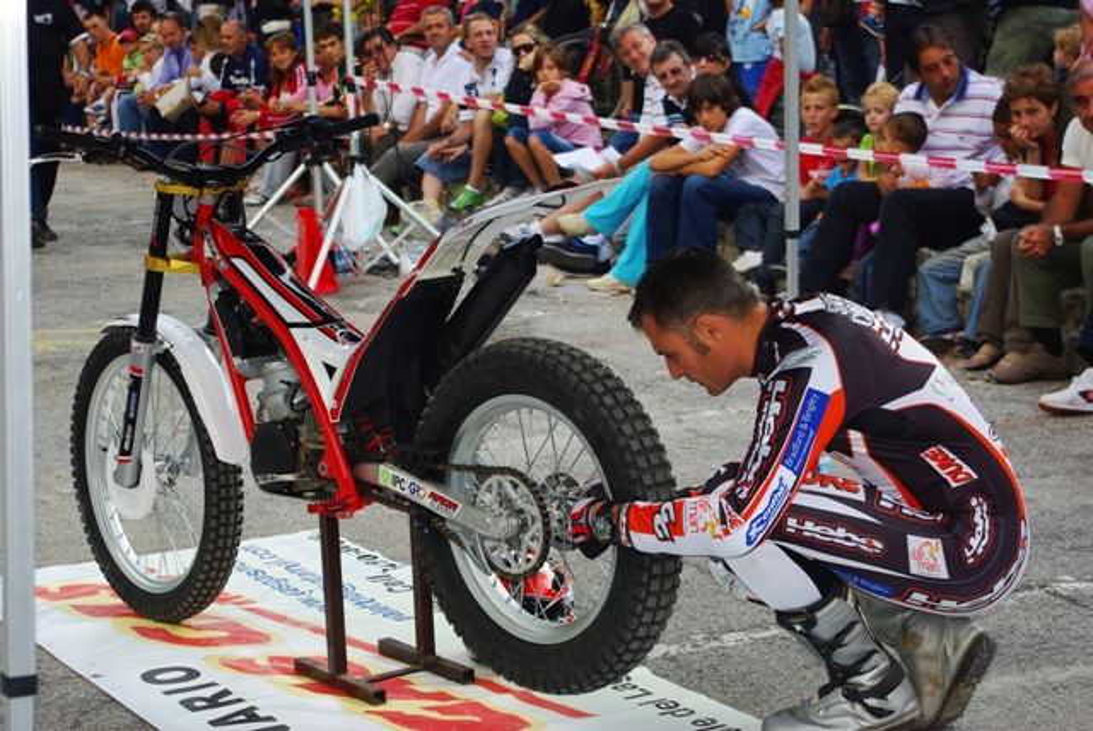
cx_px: 546
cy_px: 366
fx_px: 2492
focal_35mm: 82
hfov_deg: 24.7
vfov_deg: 16.7
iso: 100
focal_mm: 55
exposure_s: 1/60
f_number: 5.6
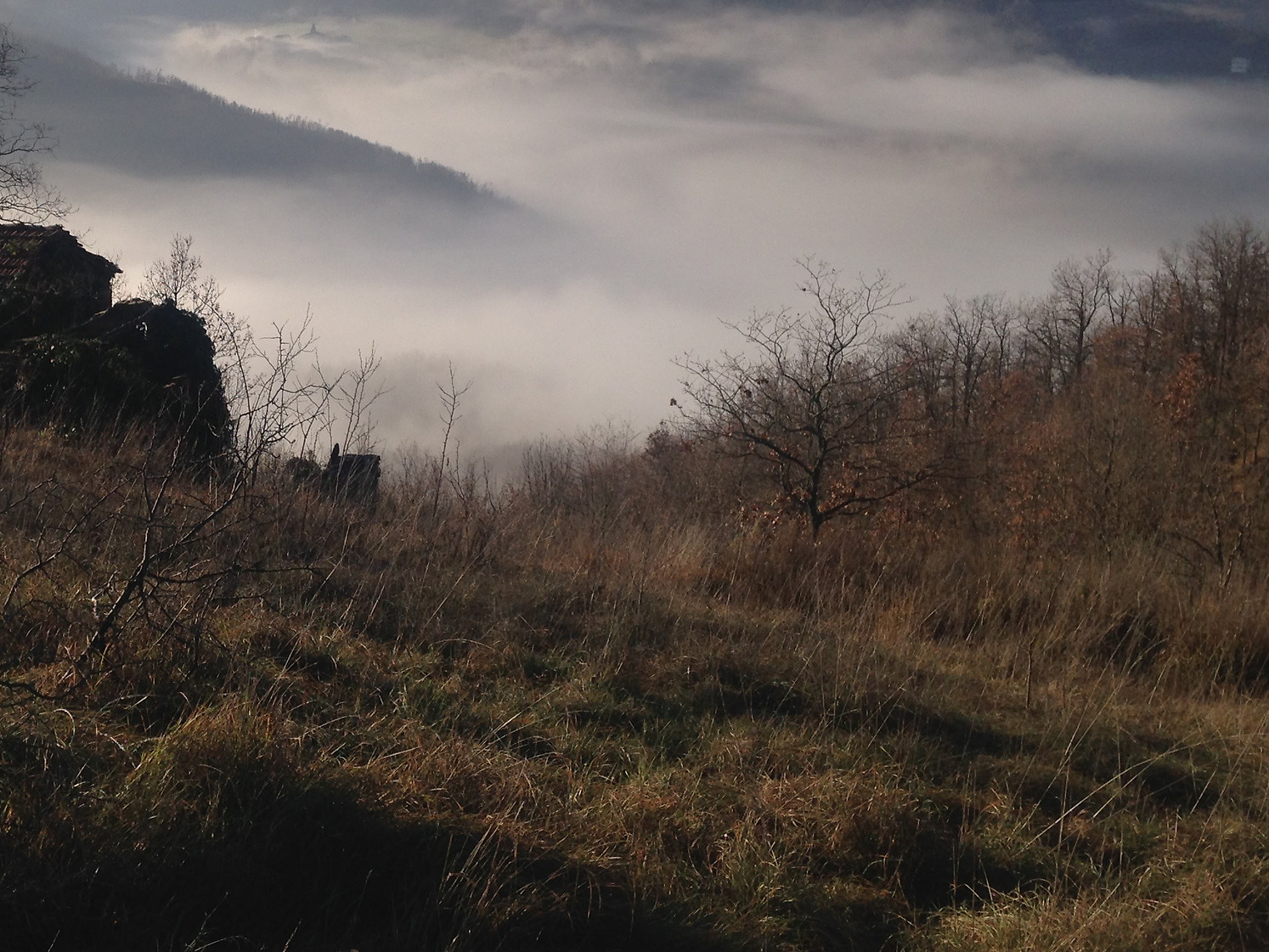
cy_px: 355
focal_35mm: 53
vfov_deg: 27.4
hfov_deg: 35.2
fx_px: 1943
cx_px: 292
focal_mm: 4.12
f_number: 2.4
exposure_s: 1/1550
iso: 50
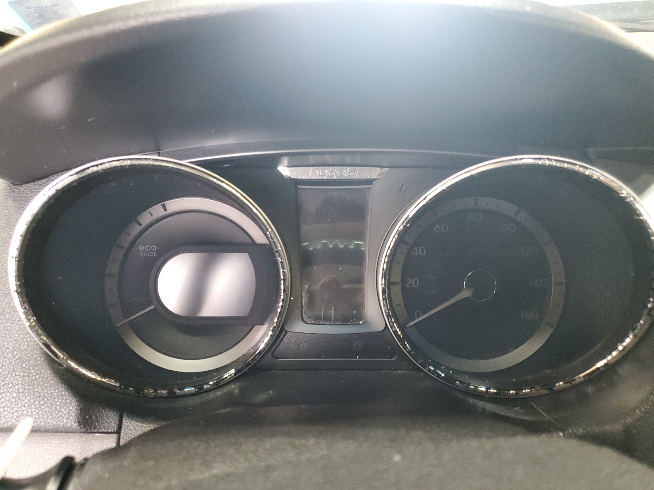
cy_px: 245
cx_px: 327
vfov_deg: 53.1
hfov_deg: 67.3
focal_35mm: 26
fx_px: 491
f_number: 1.5
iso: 359
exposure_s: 1/40
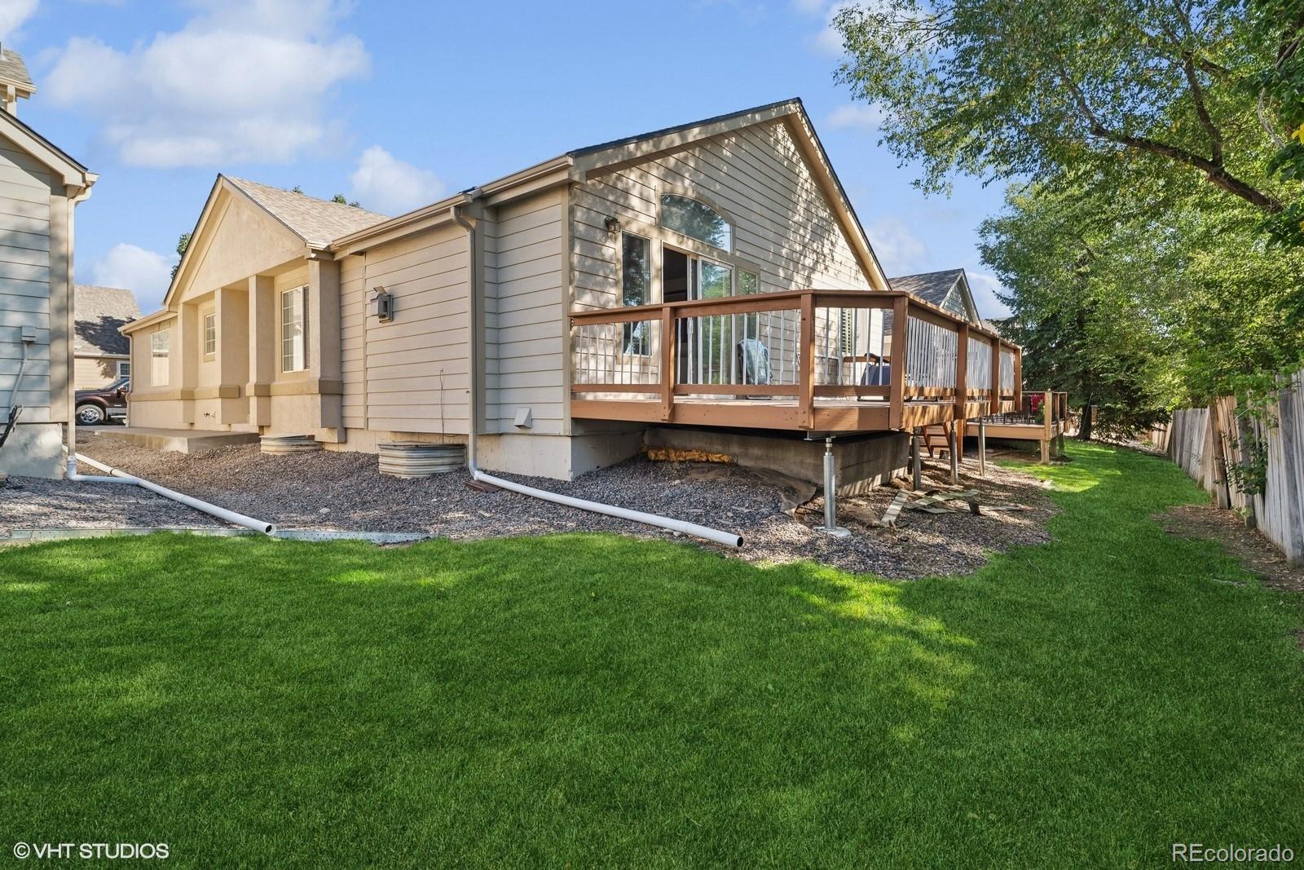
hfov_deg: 100.4
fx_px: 543
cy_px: 435
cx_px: 652
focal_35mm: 15
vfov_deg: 77.3
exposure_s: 1/90
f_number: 9.5
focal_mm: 15
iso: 400
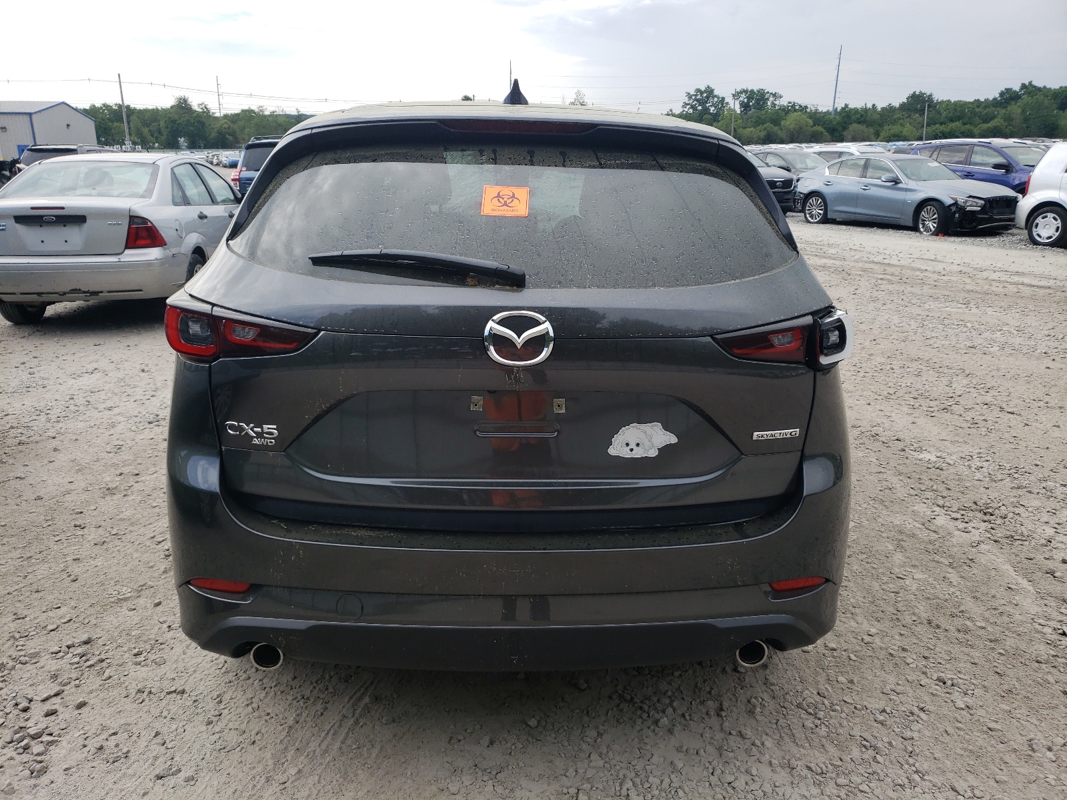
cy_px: 400
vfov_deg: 53.1
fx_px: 801
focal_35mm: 26
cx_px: 534
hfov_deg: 67.3
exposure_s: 1/1667
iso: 50
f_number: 1.5
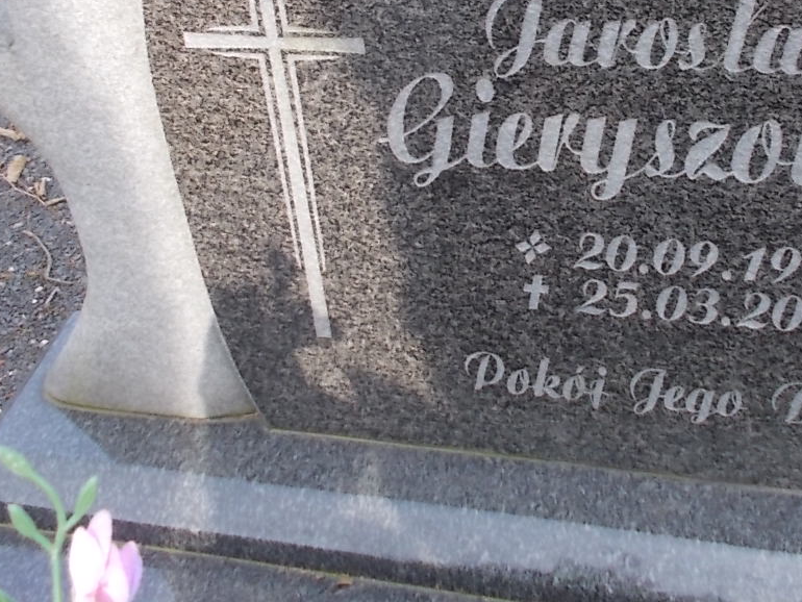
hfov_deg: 35.3
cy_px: 2
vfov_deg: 25.7
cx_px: 508
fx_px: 1251
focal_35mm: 54
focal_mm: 4.6
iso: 80
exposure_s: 1/200
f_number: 3.2
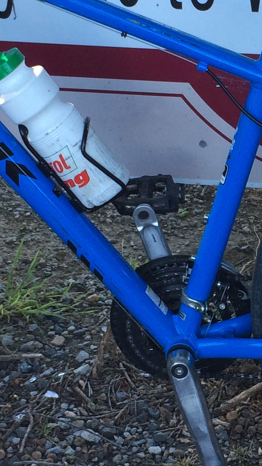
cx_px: 315
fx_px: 1272
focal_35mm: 103
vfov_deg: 20.7
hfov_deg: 11.5
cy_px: 251
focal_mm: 4.15
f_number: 2.2
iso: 32
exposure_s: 1/101
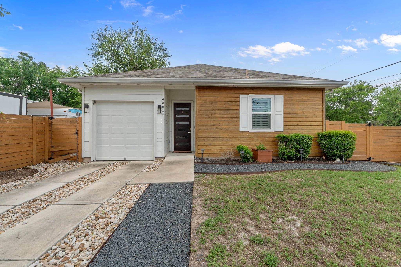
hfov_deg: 100.4
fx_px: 167
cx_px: 200
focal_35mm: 15
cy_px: 134
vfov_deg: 77.3
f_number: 11
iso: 250
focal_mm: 10
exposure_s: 1/60
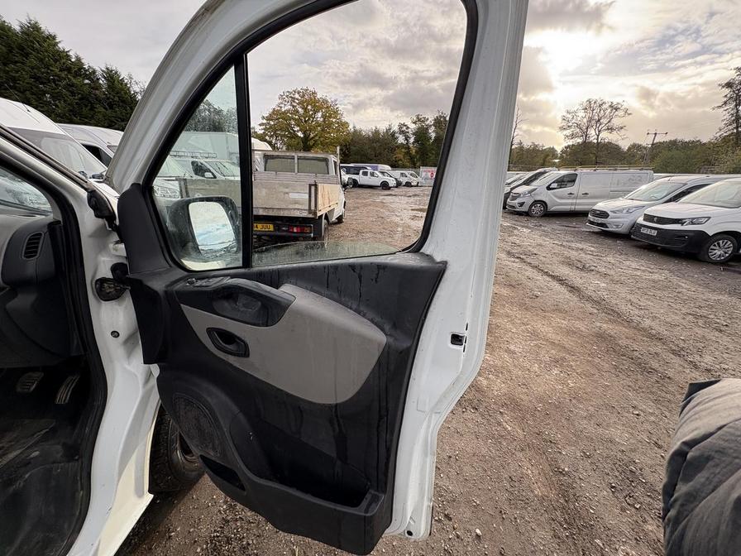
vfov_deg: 85.7
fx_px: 300
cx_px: 370
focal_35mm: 14
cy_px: 278
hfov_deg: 102.1
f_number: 2.2
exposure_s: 1/425
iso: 40
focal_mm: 2.22
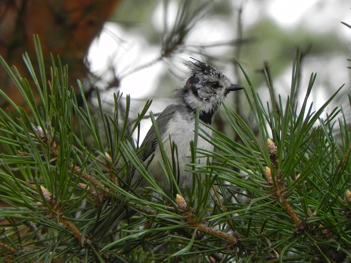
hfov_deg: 3.6
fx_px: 5577
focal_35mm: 550
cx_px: 176
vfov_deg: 2.7
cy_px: 132
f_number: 8
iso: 160
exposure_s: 1/70
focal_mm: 97.8
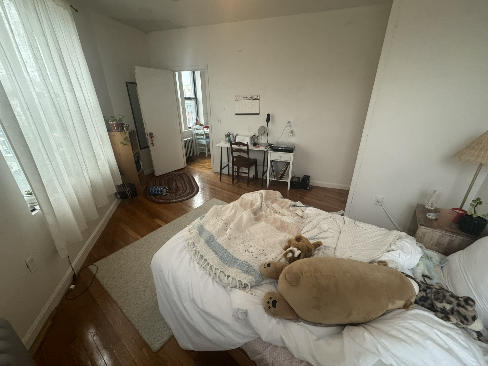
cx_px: 244
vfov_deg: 85.7
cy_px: 183
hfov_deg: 102.1
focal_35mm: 14
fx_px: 197
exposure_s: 1/59
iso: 400
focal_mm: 2.22
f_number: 2.2
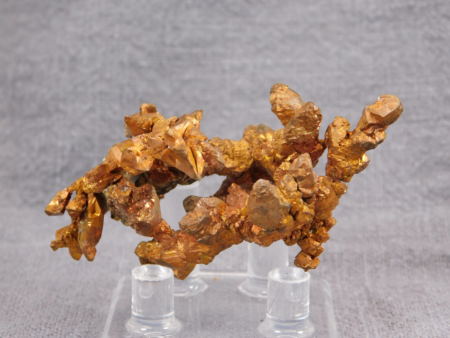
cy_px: 169
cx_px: 225
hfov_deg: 21.5
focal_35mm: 91
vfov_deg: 16.2
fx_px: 1183
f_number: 4.5
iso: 125
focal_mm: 16.1
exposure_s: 1/60
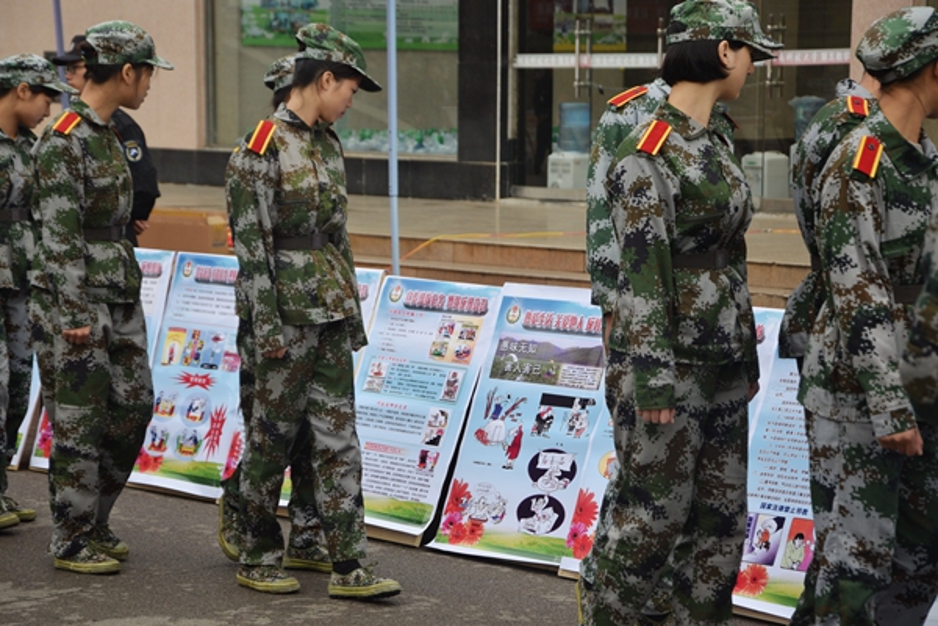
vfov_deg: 13.0
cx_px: 469
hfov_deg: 19.5
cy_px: 313
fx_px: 2736
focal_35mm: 105
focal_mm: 70
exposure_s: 1/640
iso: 400
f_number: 5.3
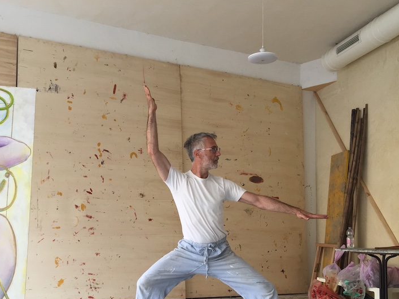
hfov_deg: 45.5
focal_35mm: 41
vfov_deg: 34.7
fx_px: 473
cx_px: 156
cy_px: 208
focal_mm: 4.15
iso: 40
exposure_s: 1/33
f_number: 2.2
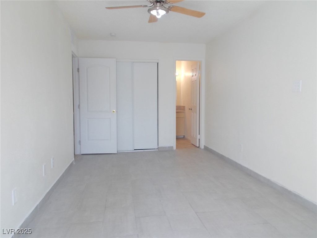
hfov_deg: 67.3
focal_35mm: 26
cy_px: 119
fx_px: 238
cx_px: 158
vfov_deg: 53.1
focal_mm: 4.6
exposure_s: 1/25
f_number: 3.2
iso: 80
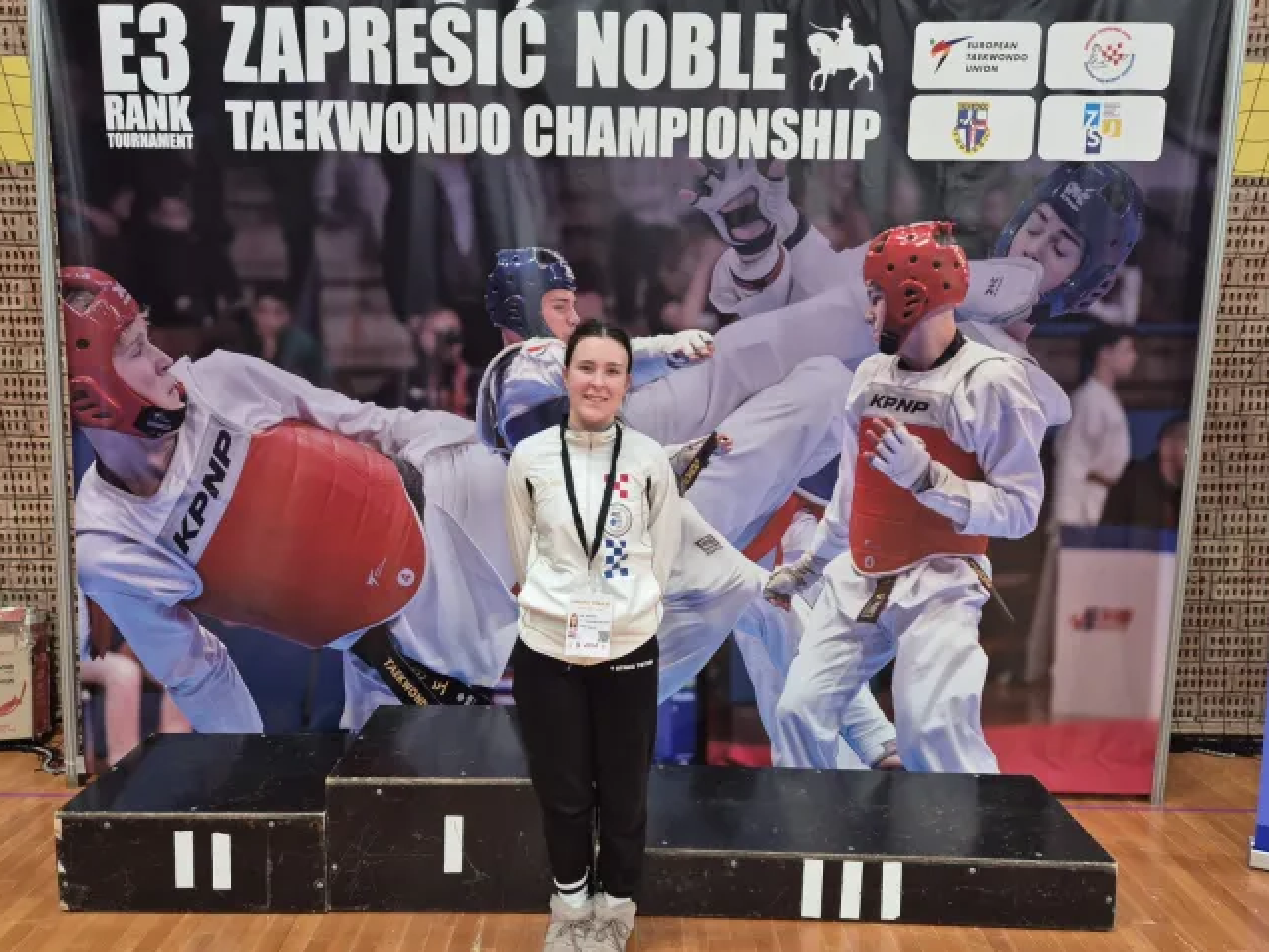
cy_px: 466
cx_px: 626
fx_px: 953
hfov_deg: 67.3
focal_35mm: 26
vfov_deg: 53.1
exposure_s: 1/100
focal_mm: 5.4
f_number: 1.8
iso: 100
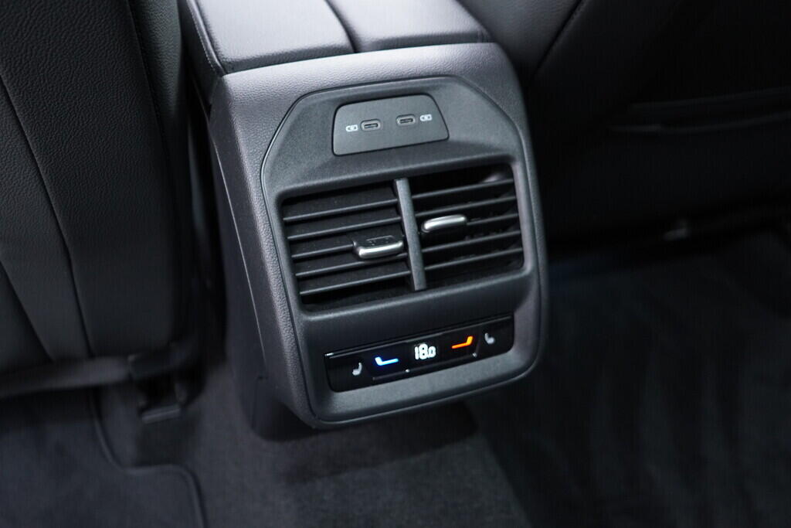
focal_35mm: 36
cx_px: 396
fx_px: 791
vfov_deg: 36.9
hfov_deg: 53.1
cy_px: 264
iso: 1000
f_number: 2.8
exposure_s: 1/40
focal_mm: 24
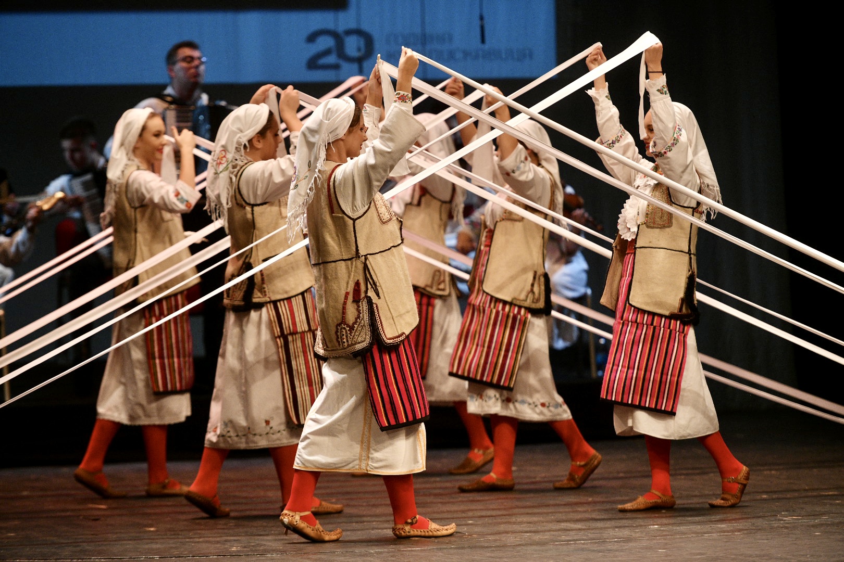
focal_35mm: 175
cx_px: 422
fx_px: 4102
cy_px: 281
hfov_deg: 11.7
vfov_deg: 7.8
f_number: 2.8
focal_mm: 175
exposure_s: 1/200
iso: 1600
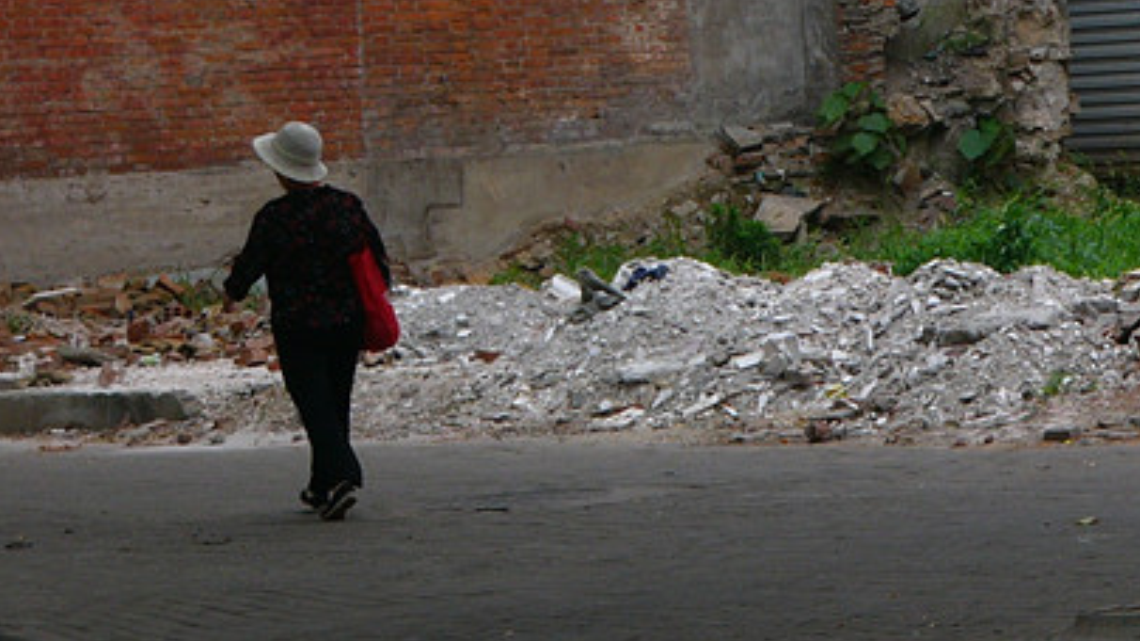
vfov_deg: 4.4
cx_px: 1081
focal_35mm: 274
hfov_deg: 7.8
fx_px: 8280
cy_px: -18
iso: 50
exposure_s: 1/250
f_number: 4
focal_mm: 21.1
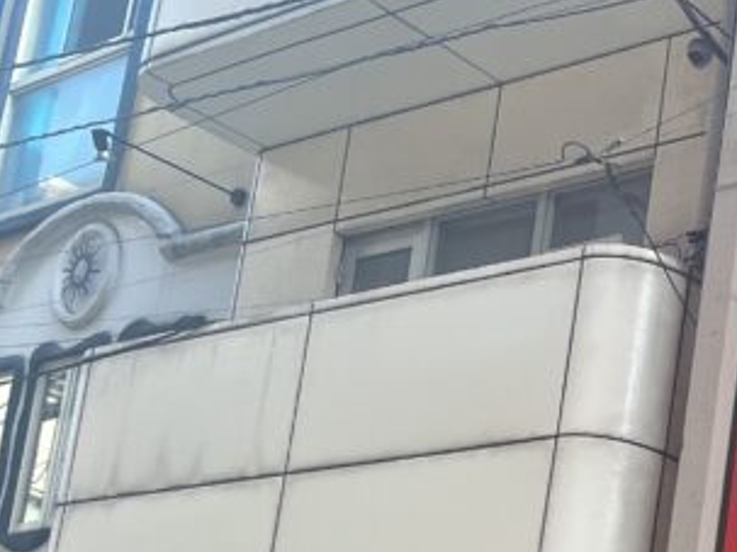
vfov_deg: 15.4
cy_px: 834
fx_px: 1873
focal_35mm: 88
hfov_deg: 19.1
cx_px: 1148
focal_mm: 5.1
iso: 50
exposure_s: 1/326
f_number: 1.6
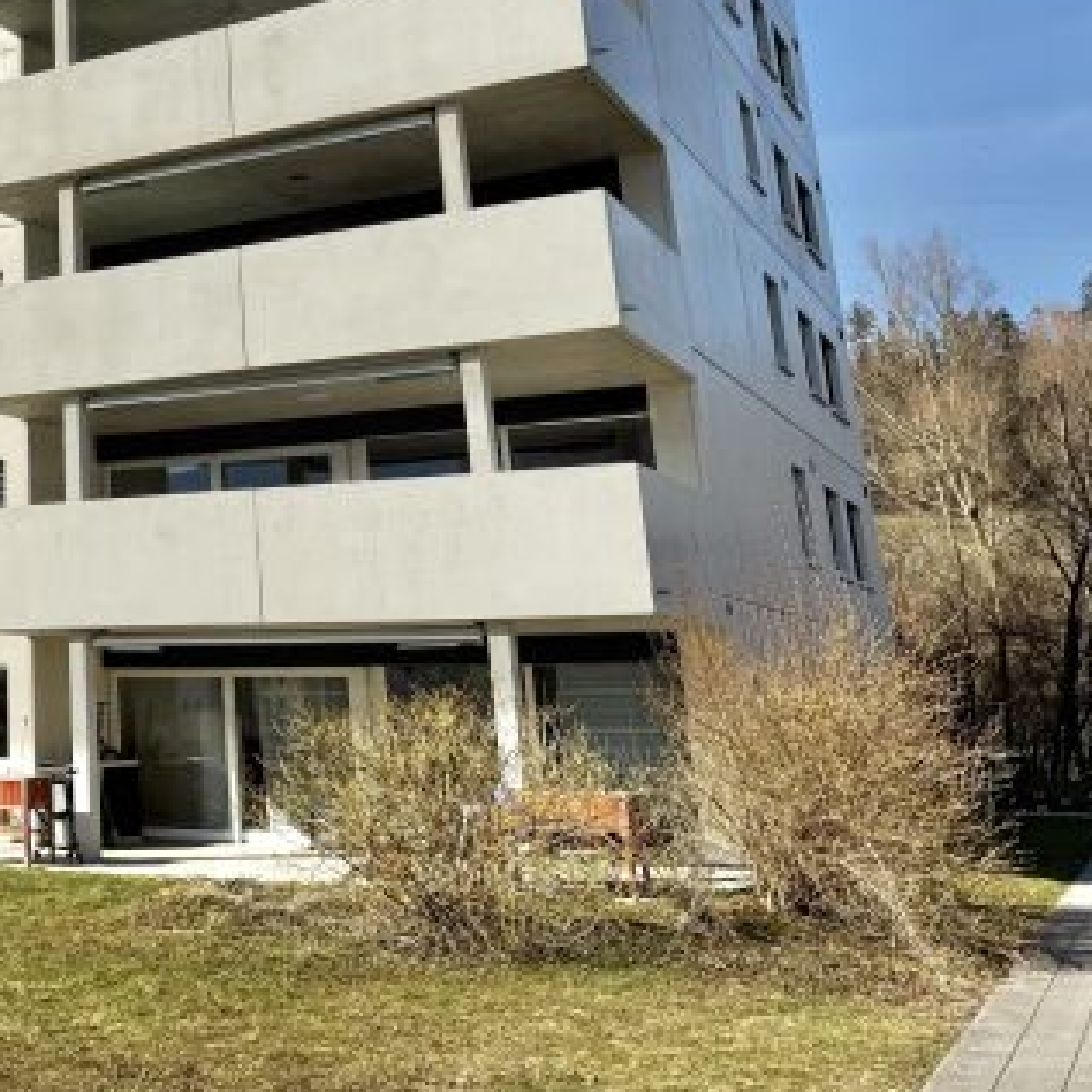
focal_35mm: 47
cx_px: -69
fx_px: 1677
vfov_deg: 34.8
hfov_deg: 32.3
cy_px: 195
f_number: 1.78
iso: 80
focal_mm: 6.76
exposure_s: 1/11905
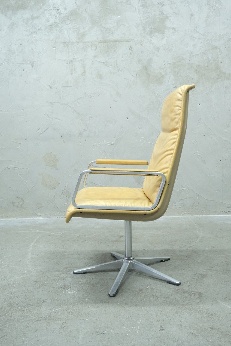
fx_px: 318
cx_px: 116
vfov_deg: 57.2
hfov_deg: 40.0
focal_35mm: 33
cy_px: 173
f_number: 4
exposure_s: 1/30
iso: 2500
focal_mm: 22.3
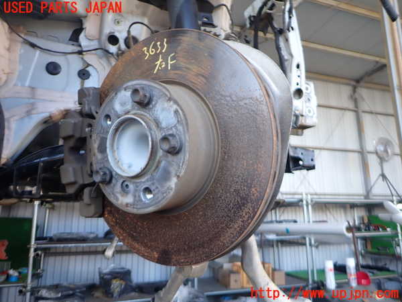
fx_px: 290
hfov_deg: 69.4
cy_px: 151
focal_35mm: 25
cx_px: 201
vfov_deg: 54.9
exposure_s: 1/125
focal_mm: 4.5
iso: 125
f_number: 2
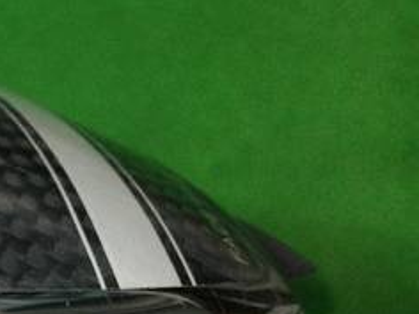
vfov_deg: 17.3
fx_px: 1017
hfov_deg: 21.5
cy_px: 280
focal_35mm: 84
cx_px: -92
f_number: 2.4
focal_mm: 3.3
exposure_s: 1/30
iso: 100
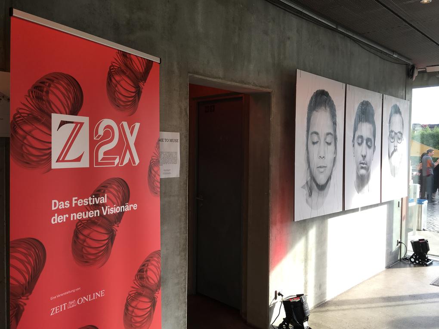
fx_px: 368
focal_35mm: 29
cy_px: 164
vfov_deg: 48.2
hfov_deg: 61.7
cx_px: 220
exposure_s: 1/113
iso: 25
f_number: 2.2
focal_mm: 4.15
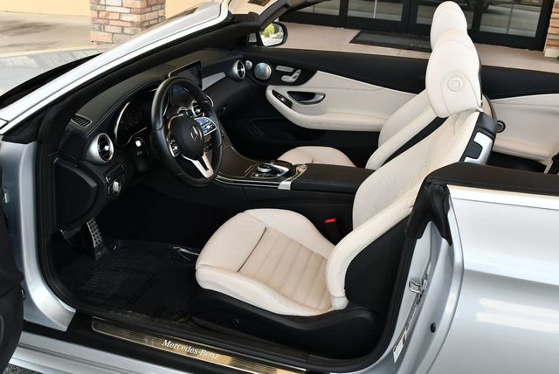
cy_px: 187
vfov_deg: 36.9
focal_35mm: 36
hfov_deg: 53.1
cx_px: 280
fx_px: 559
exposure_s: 1/250
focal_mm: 18
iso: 360
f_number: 5.6
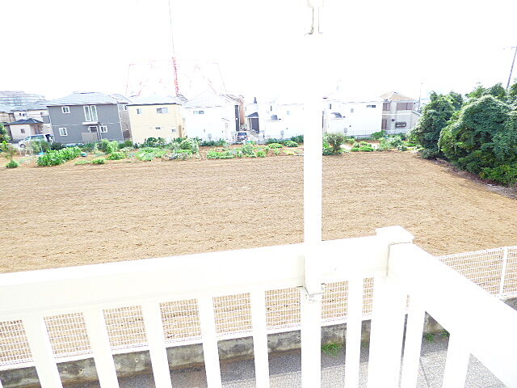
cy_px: 194
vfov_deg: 66.0
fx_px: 299
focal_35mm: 20
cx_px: 258
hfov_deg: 81.7
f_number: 2.8
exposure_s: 1/250
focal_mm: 3.58
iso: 100
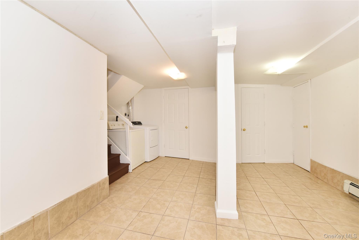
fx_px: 140
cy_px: 120
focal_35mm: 14
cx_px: 180
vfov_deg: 81.2
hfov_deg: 104.2
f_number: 14
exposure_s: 1/25
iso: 1600
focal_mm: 14
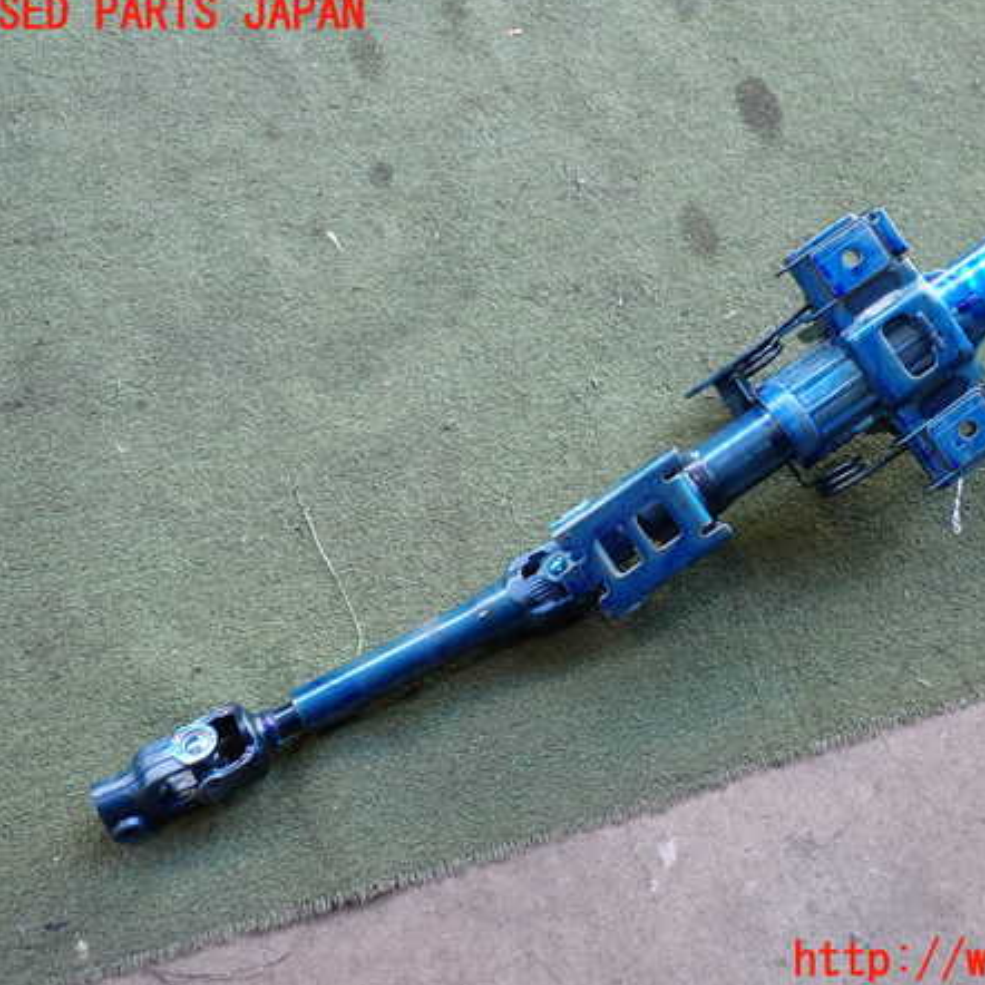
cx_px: 628
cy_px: 488
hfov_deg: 45.6
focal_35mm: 36
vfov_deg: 46.0
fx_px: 1159
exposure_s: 1/100
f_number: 2.3
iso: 200
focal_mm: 5.4
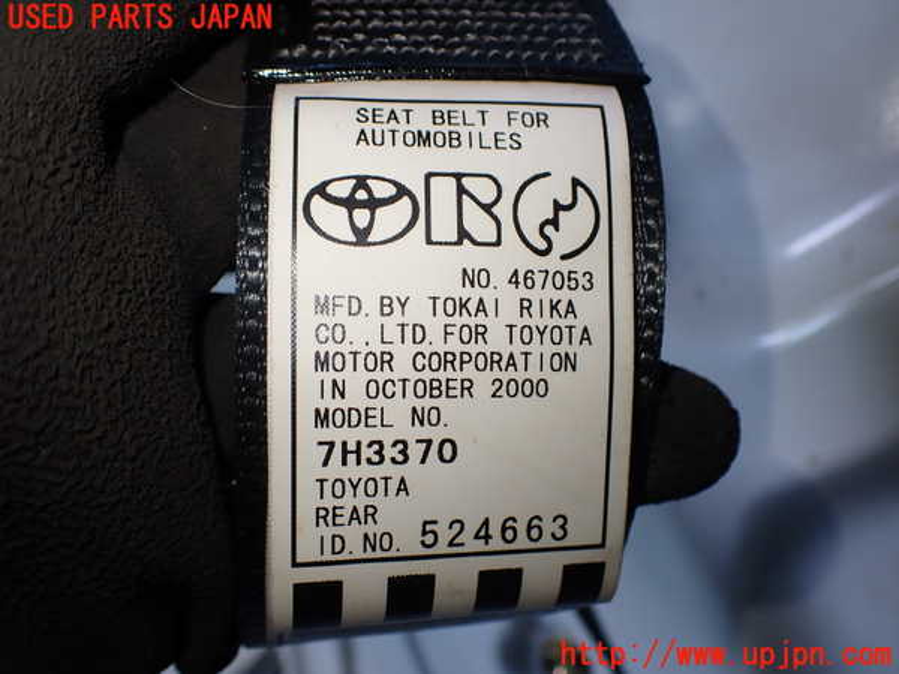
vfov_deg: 46.8
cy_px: 337
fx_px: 779
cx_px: 450
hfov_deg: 60.0
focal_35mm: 30
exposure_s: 1/125
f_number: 2.3
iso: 125
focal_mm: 5.4
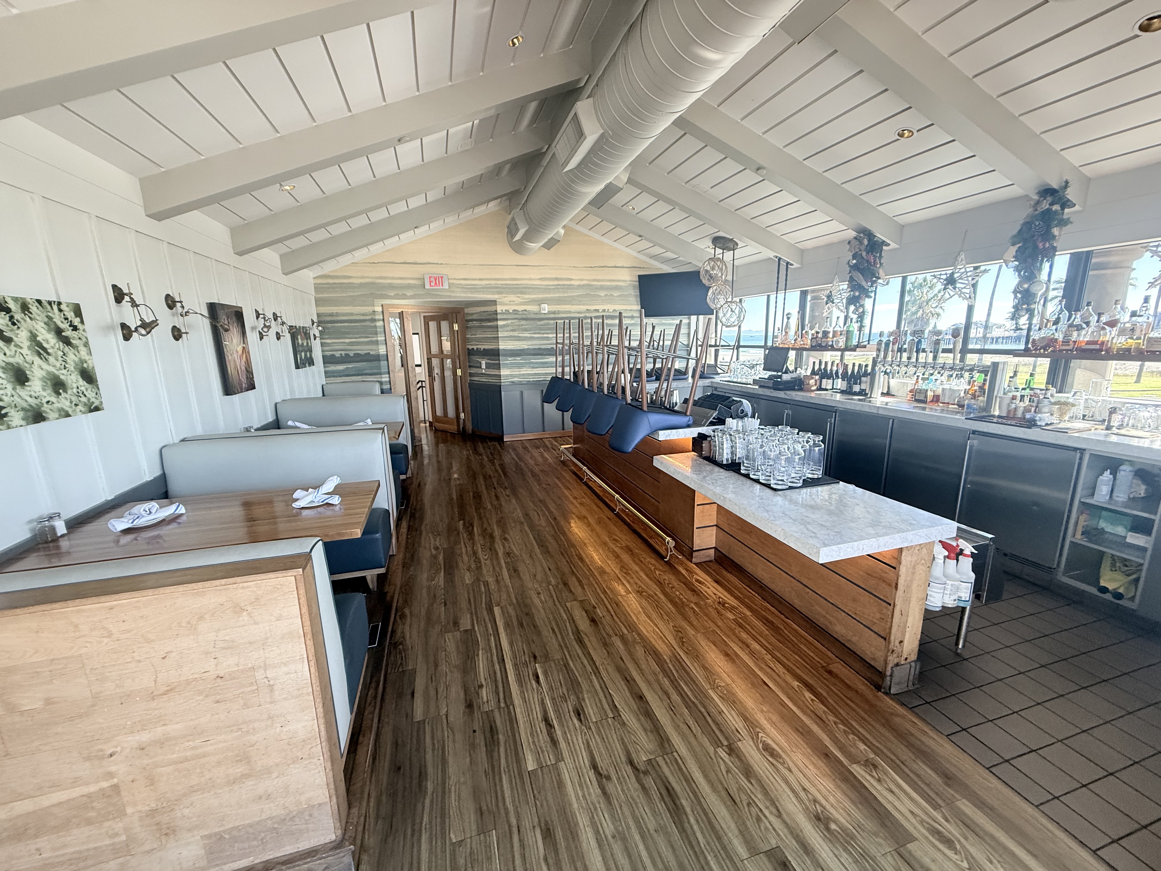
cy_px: 436
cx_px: 580
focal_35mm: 14
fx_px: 470
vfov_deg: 85.7
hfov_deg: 102.1
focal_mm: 2.22
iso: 160
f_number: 2.2
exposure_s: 1/120
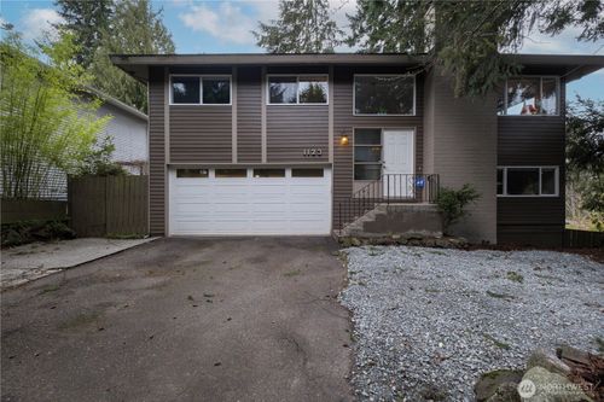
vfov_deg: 77.3
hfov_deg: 100.4
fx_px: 252
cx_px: 302
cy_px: 201
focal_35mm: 15
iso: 400
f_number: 8
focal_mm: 10
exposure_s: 1/20
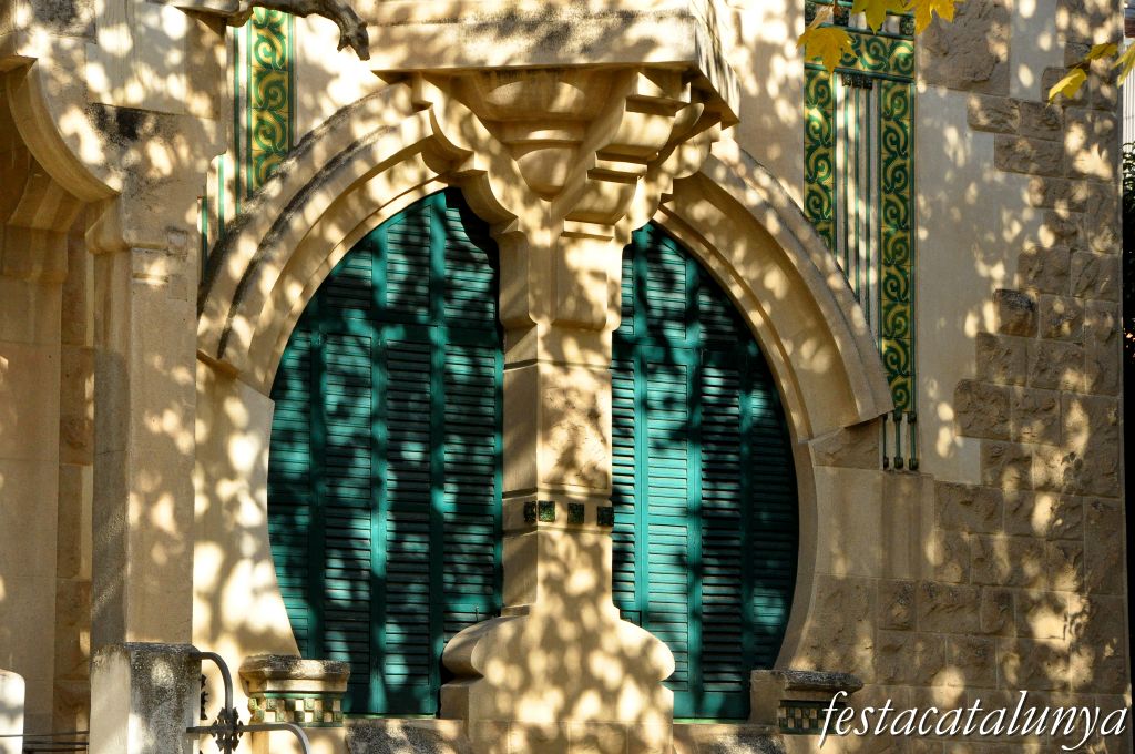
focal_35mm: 112
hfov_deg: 18.2
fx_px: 3542
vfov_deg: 12.1
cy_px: 377
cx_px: 568
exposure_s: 1/1250
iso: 1600
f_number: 7.1
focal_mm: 75
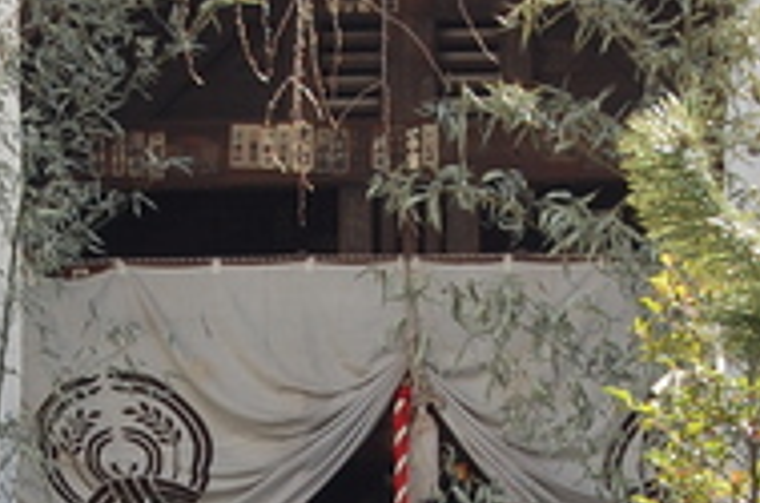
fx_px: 5495
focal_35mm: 261
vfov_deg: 5.2
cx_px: 197
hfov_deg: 7.9
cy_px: 585
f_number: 6.3
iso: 200
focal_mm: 45
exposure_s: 1/160
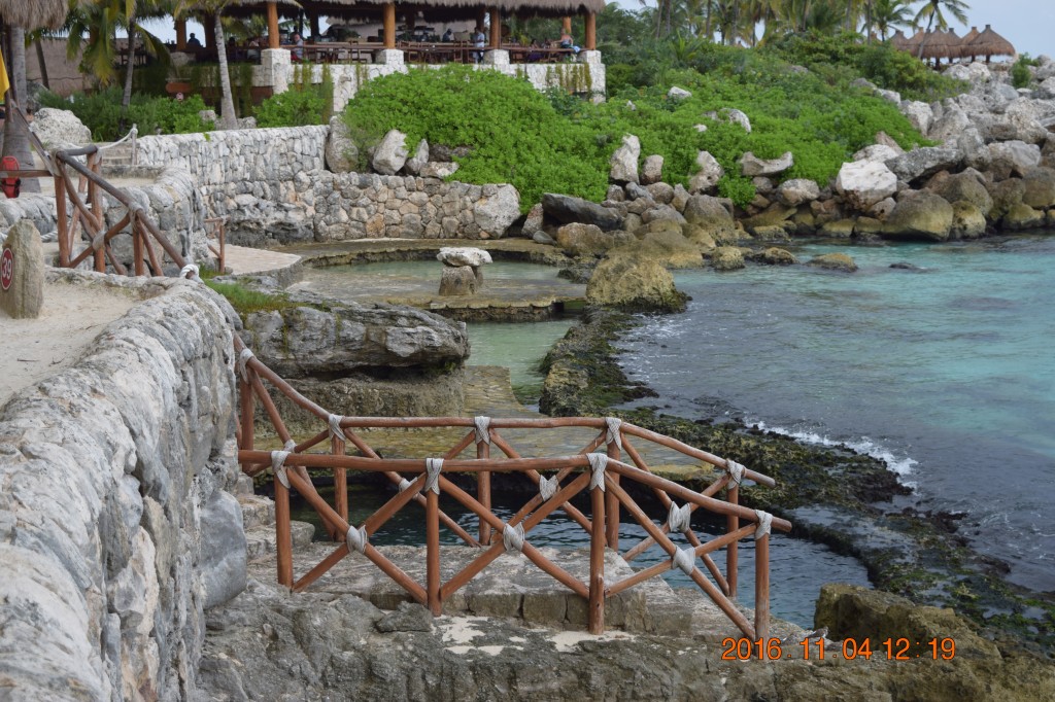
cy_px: 351
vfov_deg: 21.6
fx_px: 1846
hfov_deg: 31.9
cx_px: 528
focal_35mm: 63
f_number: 5
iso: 200
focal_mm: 42
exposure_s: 1/640
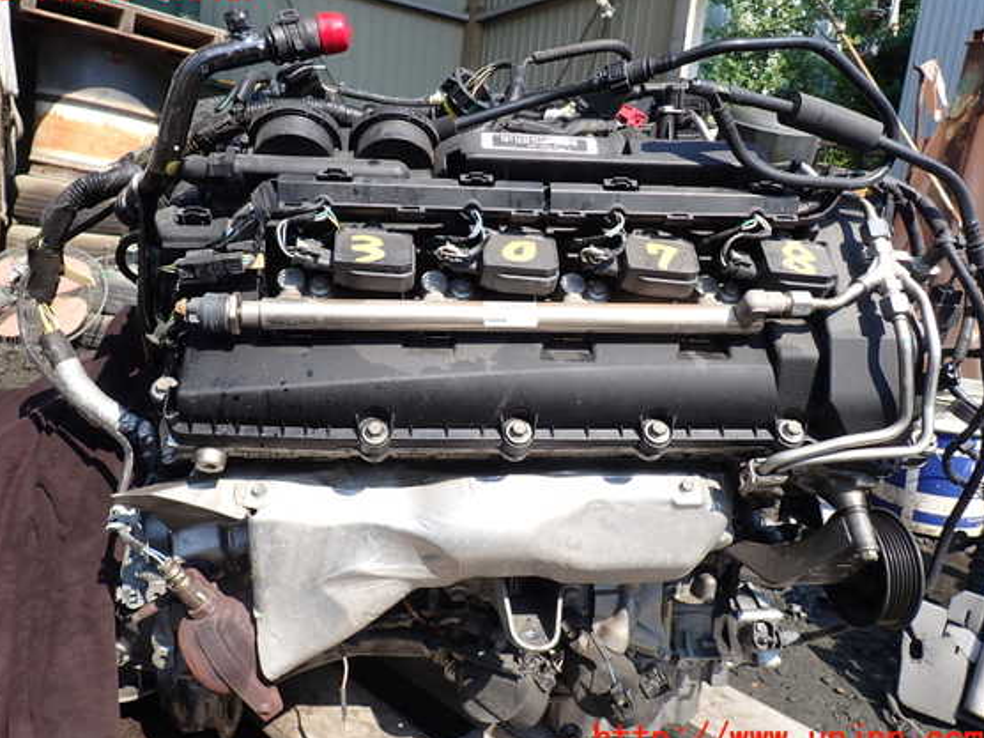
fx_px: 768
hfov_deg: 65.3
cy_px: 365
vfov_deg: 51.4
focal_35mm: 27
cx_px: 462
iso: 100
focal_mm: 4.5
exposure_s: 1/500
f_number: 2.8
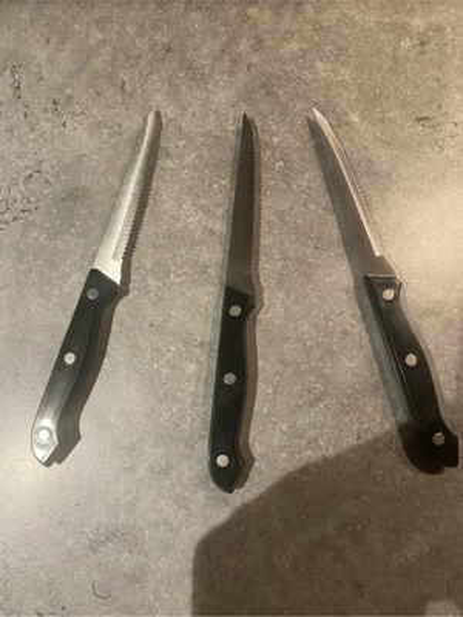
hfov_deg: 53.1
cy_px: 308
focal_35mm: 26
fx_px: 464
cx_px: 232
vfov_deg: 67.3
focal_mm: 4.25
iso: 250
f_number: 1.8
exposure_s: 1/50
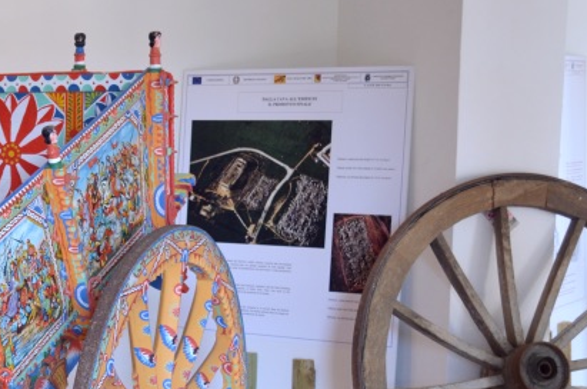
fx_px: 1465
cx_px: 36
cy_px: 373
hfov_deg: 22.0
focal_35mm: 90
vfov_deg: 14.9
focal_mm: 29
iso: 560
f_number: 4.5
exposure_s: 1/60
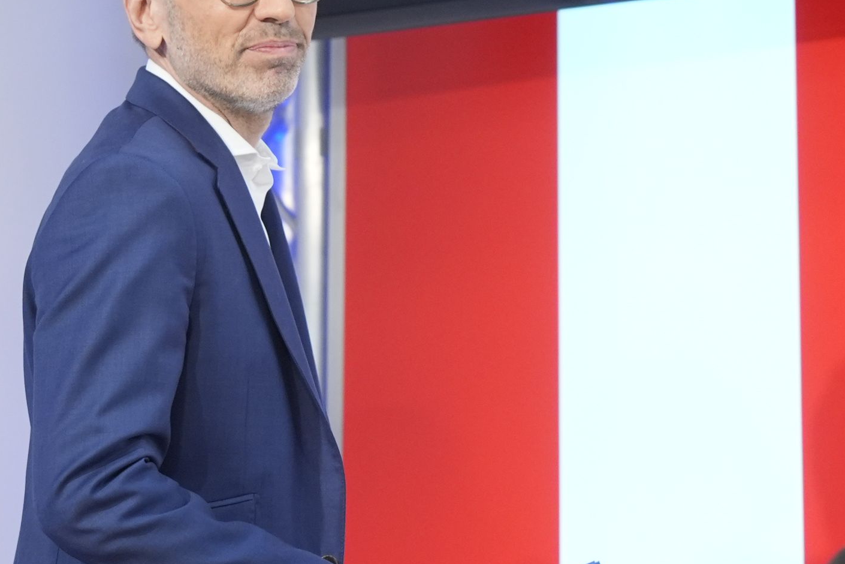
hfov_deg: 13.2
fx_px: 3661
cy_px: 17
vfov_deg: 8.8
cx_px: 310
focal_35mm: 156
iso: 1250
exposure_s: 1/400
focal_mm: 55
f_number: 4
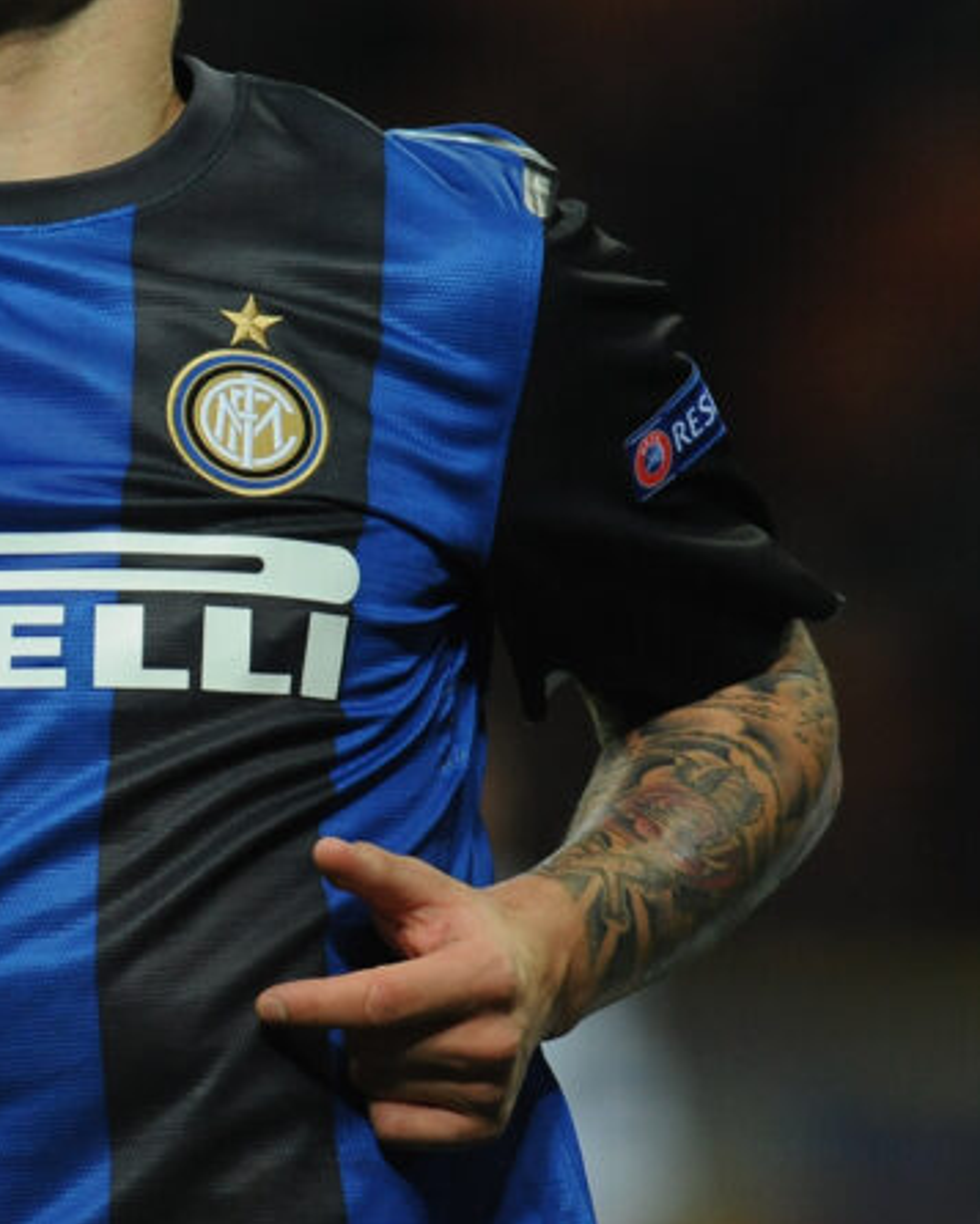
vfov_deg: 2.1
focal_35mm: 904
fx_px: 32764
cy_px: 296
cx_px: -340
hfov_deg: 1.7
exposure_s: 1/1000
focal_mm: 420
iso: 2000
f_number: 4
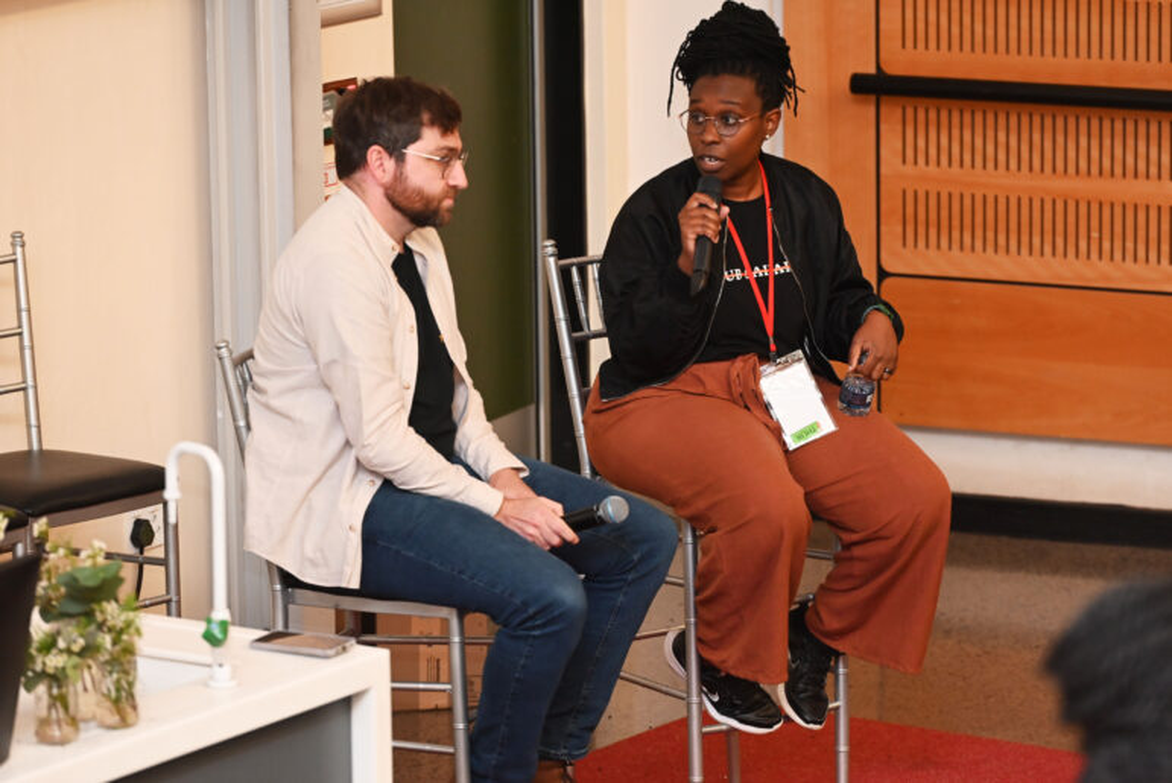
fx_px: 6189
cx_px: 586
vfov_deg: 7.2
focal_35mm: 190
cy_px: 392
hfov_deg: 10.8
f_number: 5
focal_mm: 190
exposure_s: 1/100
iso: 3200
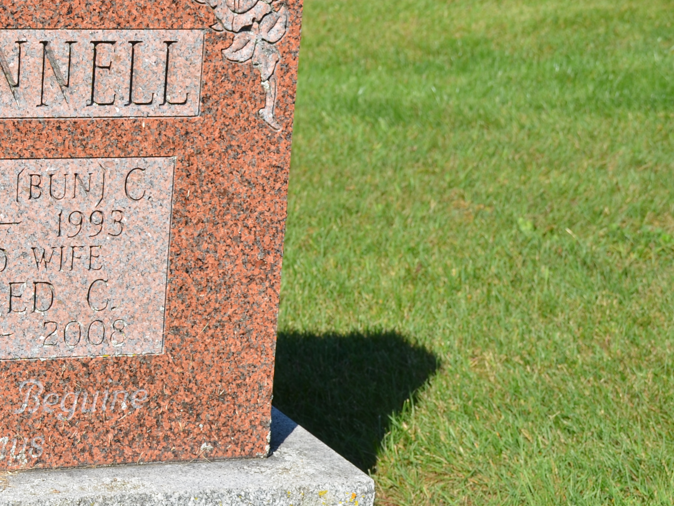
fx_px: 2298
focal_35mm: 118
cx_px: -37
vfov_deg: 12.5
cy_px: 308
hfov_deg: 16.3
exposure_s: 1/250
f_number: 8
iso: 100
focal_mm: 34
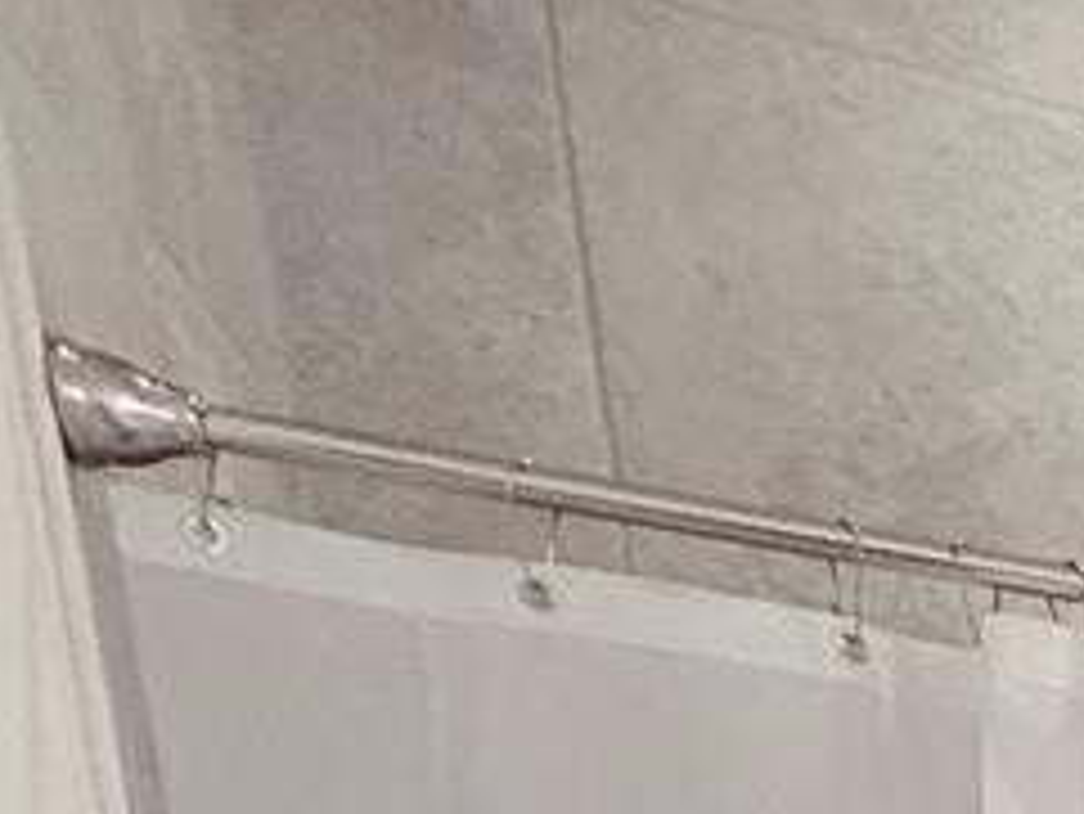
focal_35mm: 93
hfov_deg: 11.4
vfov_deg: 11.5
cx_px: 3270
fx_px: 2914
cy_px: 2222
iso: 160
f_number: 2.2
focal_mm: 2.22
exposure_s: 1/120
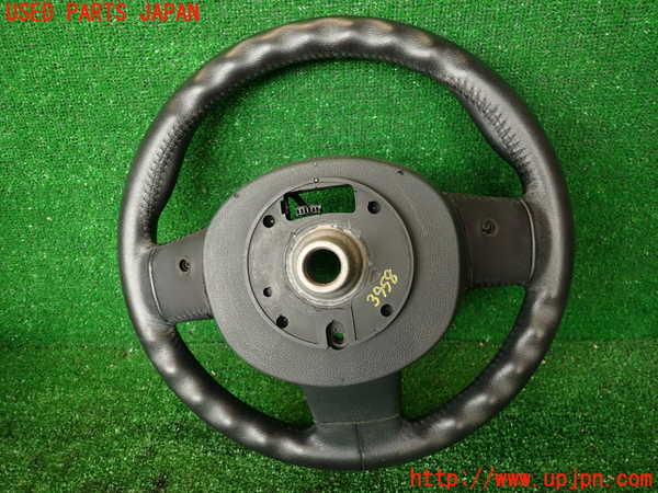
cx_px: 329
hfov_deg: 69.4
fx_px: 475
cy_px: 246
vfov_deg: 54.9
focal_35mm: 25
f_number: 2
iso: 160
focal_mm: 4.5
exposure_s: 1/60
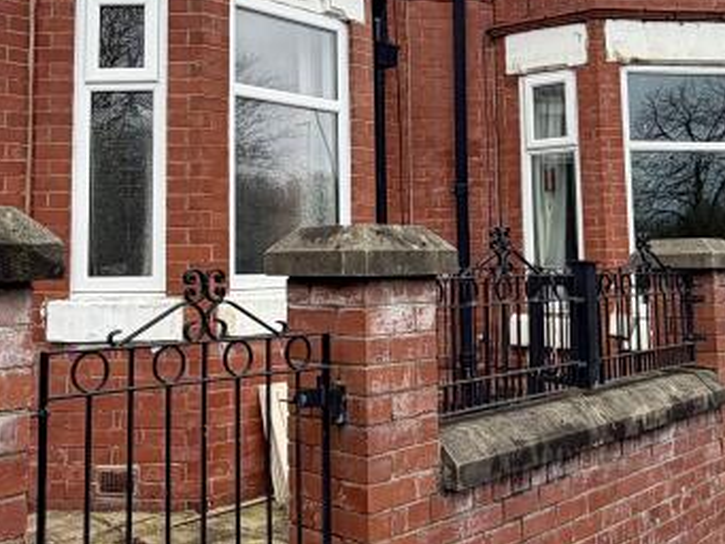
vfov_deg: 34.0
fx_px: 880
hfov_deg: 44.7
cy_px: 172
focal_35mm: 42
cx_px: 323
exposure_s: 1/136
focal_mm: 2.22
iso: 40
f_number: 2.2
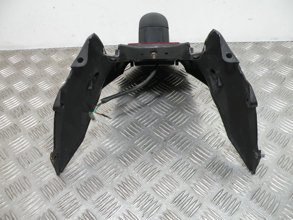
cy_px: 110
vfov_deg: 51.4
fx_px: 229
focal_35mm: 27
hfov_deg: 65.3
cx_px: 146
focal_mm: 4.7
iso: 73
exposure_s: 1/49.2
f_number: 3.2
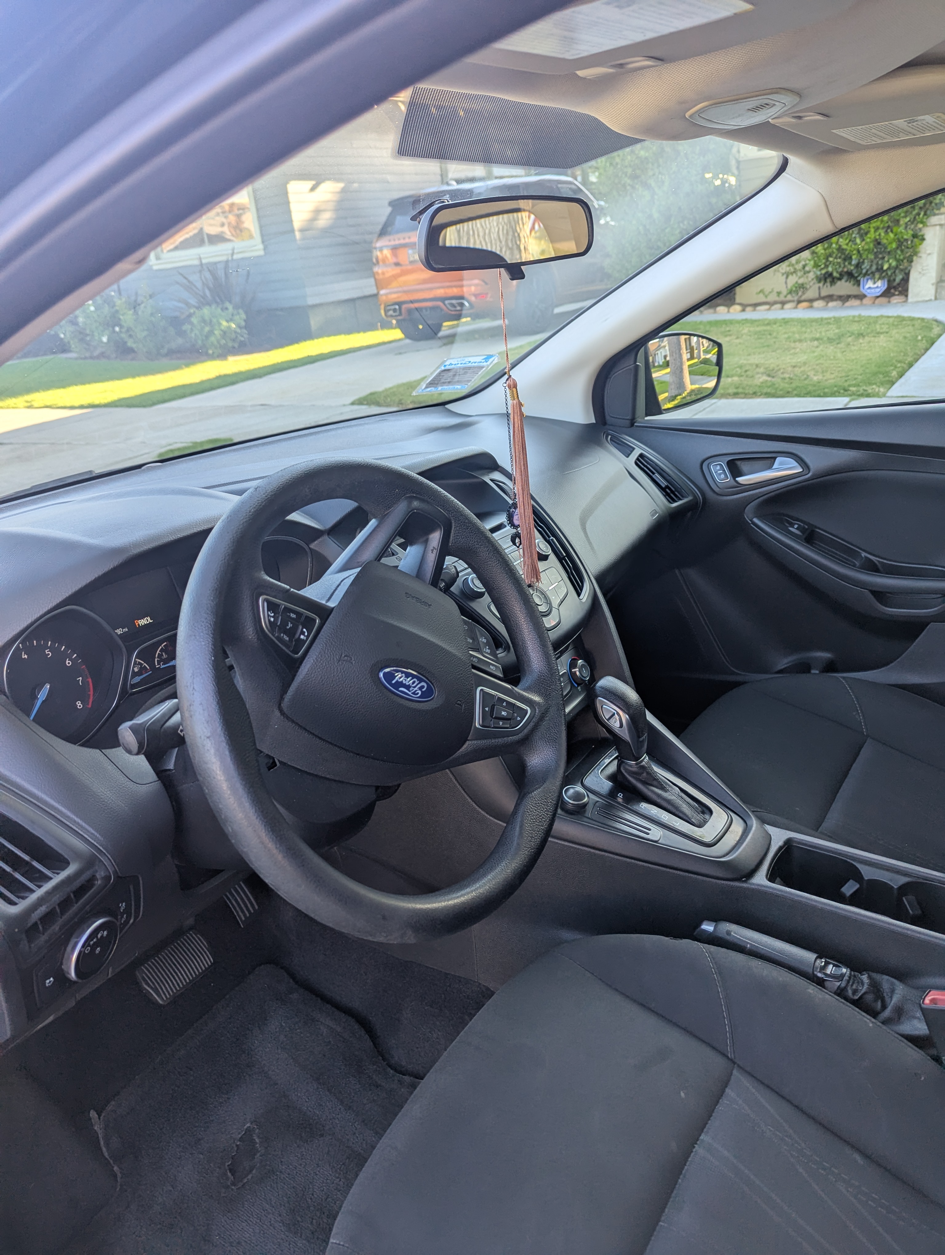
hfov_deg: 56.9
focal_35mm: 24
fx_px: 871
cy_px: 628
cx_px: 472
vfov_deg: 71.5
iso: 45
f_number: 1.85
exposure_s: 1/131
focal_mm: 6.81
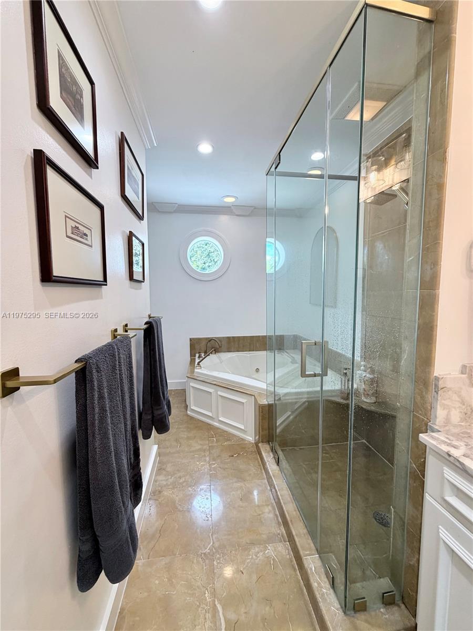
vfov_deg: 102.1
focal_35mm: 14
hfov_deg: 85.7
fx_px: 255
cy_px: 316
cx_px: 236
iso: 200
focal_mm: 2.22
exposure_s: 1/120
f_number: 2.2
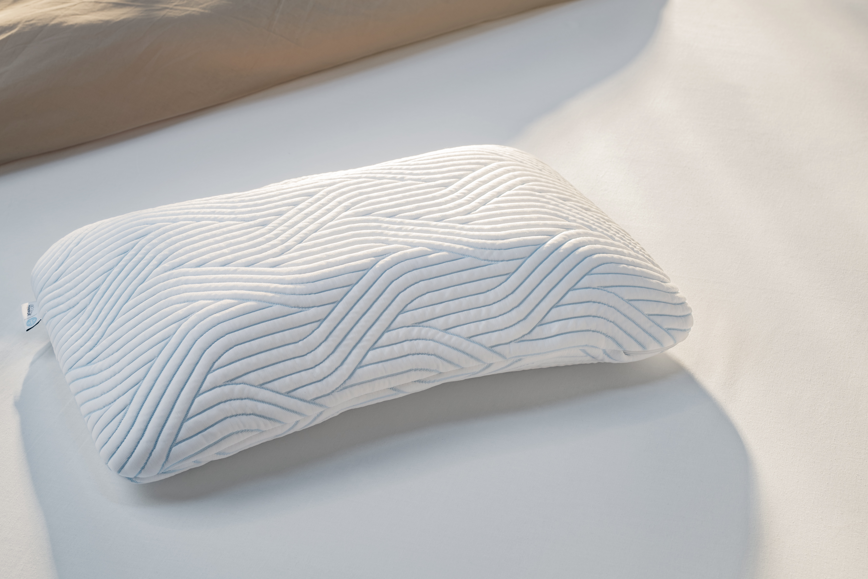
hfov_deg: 32.9
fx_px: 1471
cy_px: 244
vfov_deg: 22.2
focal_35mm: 61
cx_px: 400
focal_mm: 50
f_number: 8
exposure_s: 1/25
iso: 100
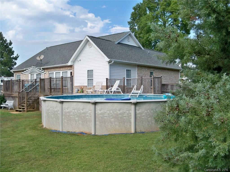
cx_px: 115
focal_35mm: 35
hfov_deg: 52.6
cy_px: 86
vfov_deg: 40.7
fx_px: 233
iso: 64
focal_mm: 6.2
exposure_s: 1/400
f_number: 3.5
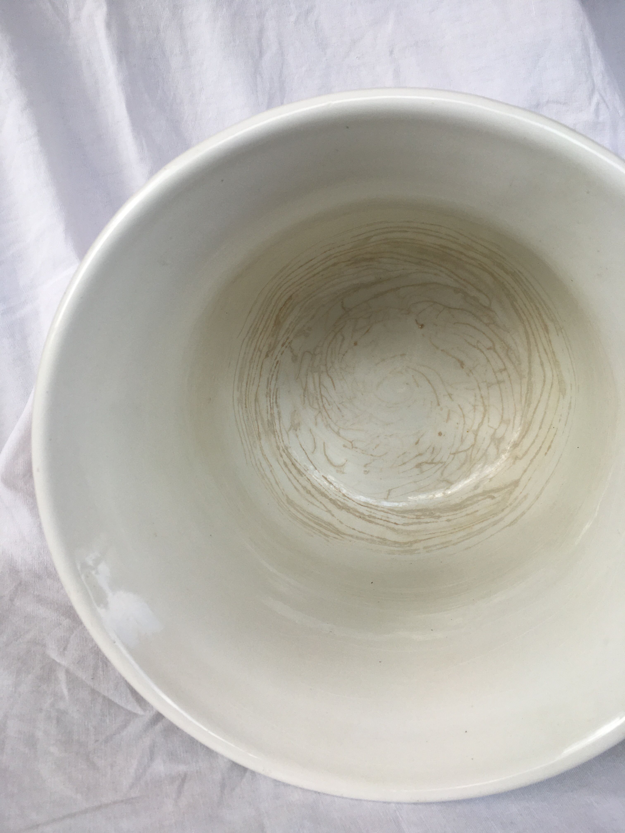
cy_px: 416
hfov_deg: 48.2
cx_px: 312
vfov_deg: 61.7
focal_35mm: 29
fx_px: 698
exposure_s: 1/425
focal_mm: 4.15
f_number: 2.2
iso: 25
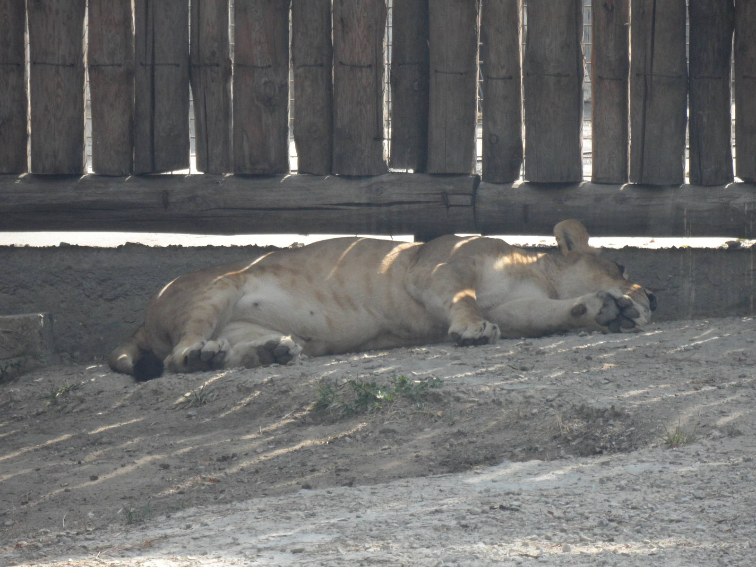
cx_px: 378
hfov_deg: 5.5
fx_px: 7862
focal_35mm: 360
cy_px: 284
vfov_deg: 4.1
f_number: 5.8
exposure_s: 1/180
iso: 200
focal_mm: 58.5
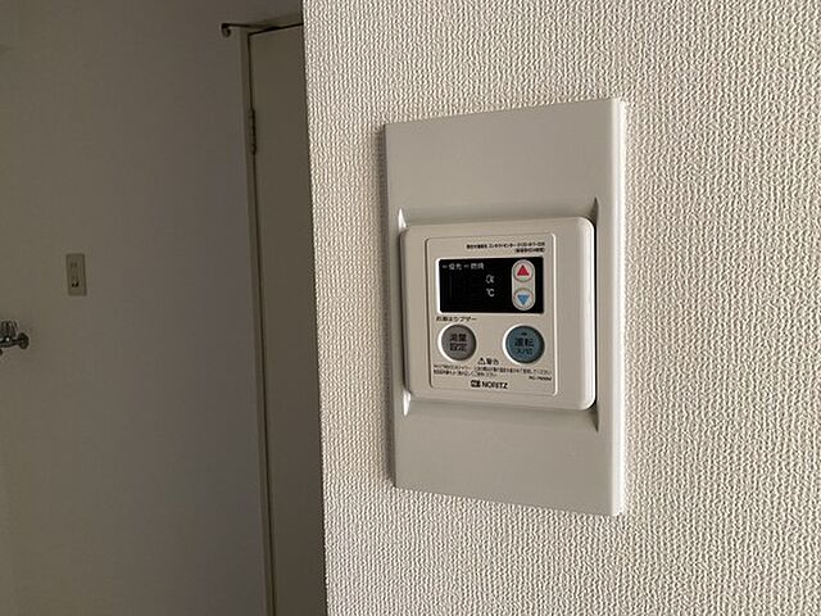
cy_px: 308
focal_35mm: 26
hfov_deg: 67.3
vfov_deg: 53.1
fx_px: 617
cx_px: 410
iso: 125
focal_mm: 4.25
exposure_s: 1/68
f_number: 1.8
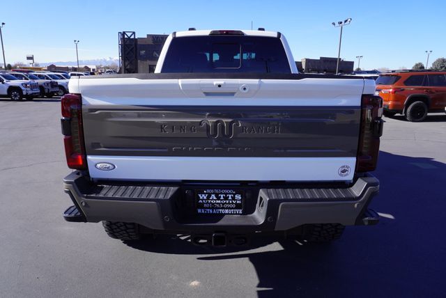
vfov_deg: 50.5
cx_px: 223
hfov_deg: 70.4
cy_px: 149
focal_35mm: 26
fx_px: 316
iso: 100
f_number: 9
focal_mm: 17
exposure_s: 1/125
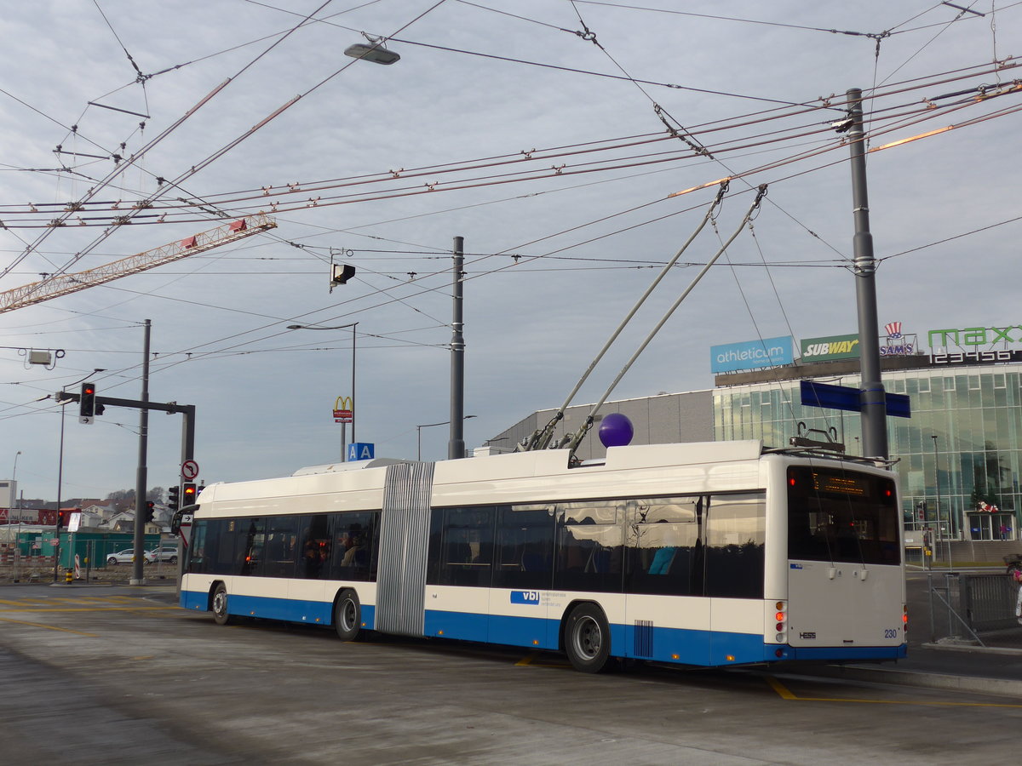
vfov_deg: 35.1
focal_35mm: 41
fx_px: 1210
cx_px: 511
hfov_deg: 45.8
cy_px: 383
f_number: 2.8
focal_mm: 8.4
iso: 80
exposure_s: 1/500
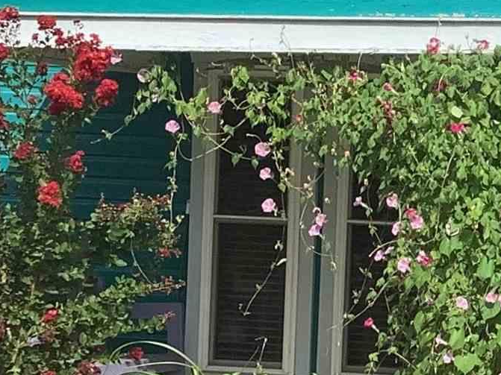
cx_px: 774
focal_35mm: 142
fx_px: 2055
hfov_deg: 13.1
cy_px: 246
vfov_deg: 10.4
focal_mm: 3.3
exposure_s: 1/1148
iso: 25
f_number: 2.4
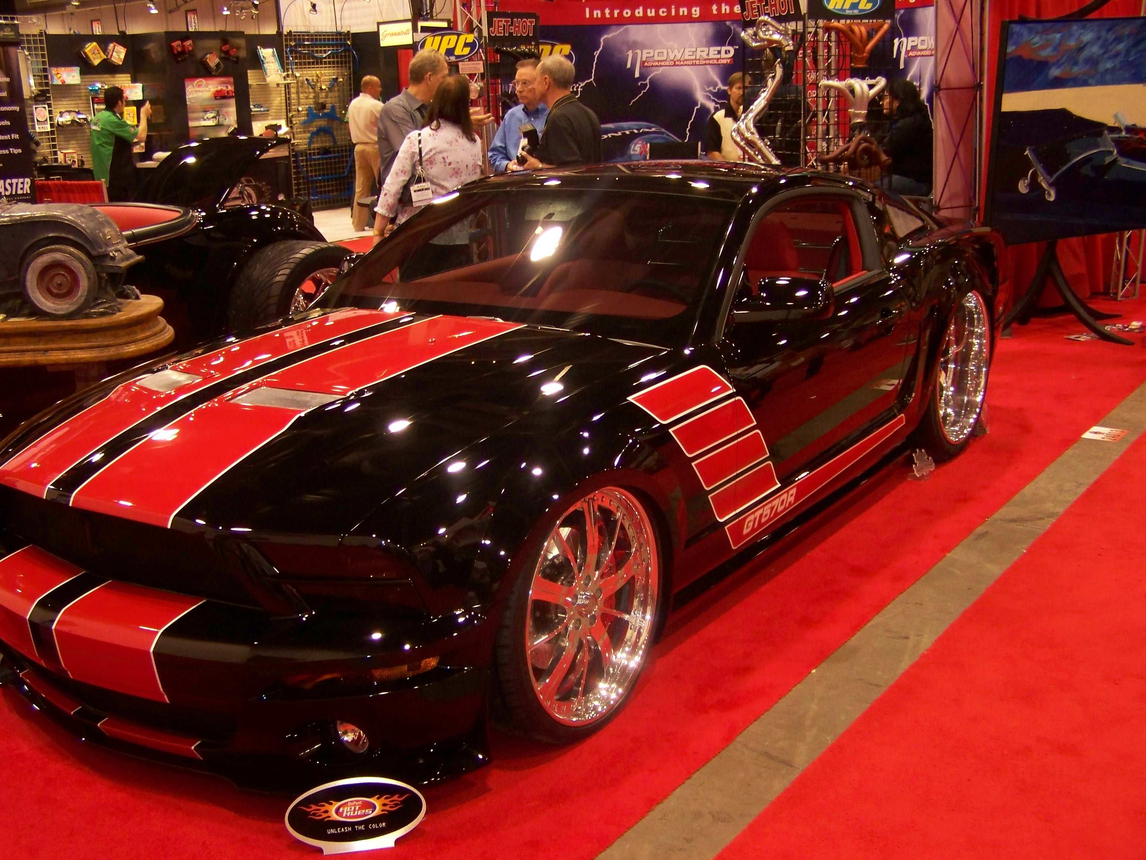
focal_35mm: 38
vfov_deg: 37.7
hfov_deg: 49.0
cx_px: 573
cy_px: 430
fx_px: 1258
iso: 200
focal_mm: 6.3
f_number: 2.8
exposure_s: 1/30
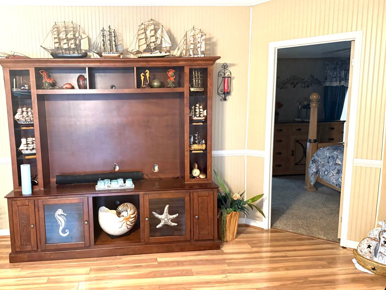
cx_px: 147
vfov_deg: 46.8
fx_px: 335
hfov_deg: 59.3
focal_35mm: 30
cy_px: 153
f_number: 1.78
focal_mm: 6.76
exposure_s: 1/60
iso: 800
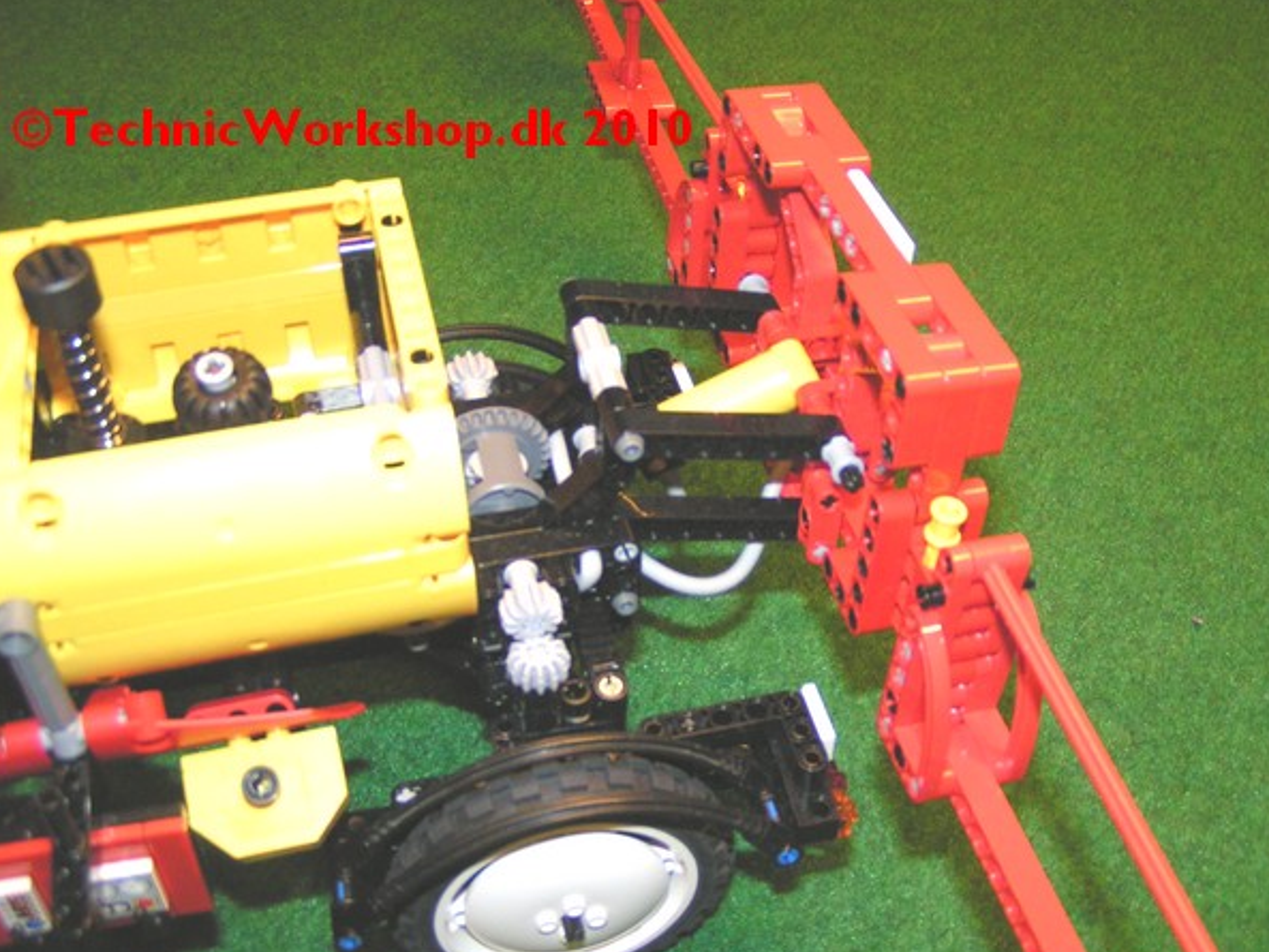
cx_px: 678
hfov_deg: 45.7
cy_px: 501
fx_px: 1503
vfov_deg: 35.1
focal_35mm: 41
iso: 200
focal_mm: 5.8
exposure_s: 1/40
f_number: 2.8
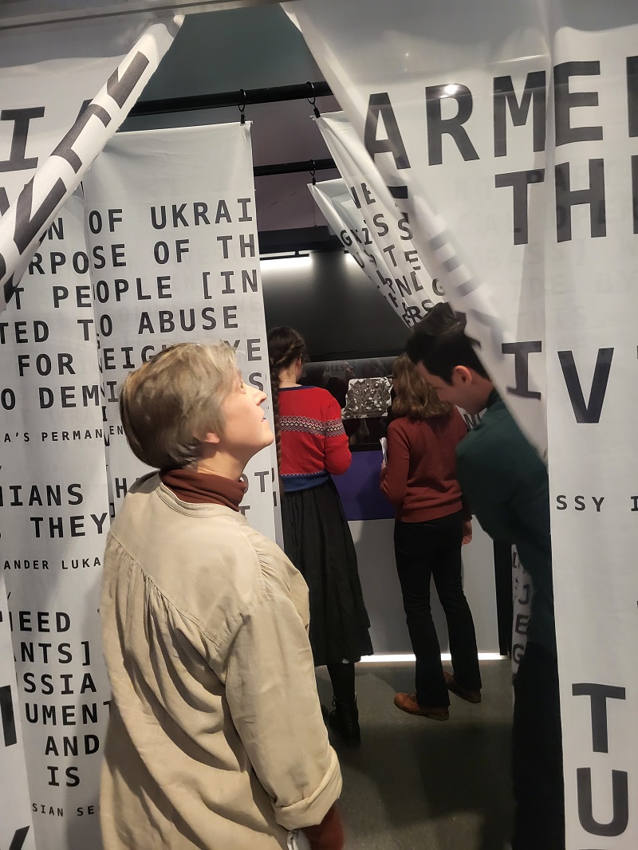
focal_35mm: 26
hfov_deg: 53.1
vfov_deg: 67.3
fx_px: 639
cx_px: 319
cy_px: 425
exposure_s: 1/50
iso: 640
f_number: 1.8
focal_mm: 5.4
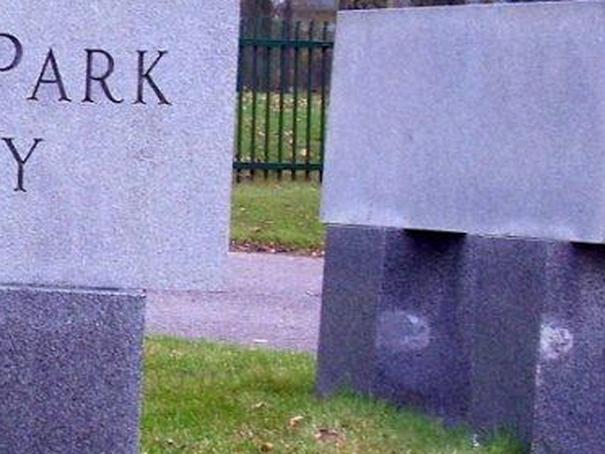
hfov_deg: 9.6
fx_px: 3513
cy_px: 280
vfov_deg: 7.4
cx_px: -213
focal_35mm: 201
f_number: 3.8
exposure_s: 1/60
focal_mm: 12.5
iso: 50
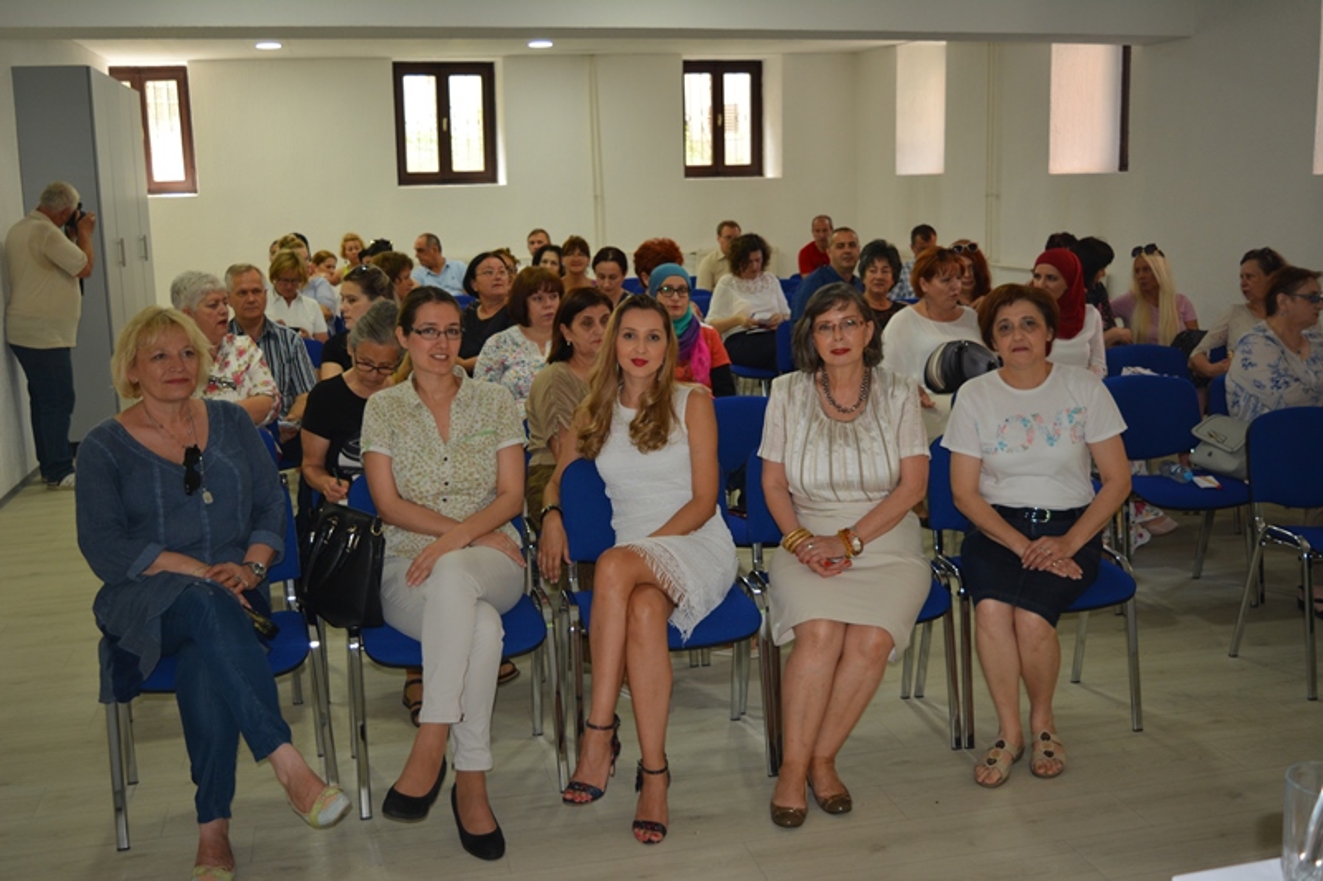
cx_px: 662
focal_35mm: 36
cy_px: 440
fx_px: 1323
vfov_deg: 36.9
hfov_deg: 53.1
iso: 400
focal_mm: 24
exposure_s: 1/60
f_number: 4
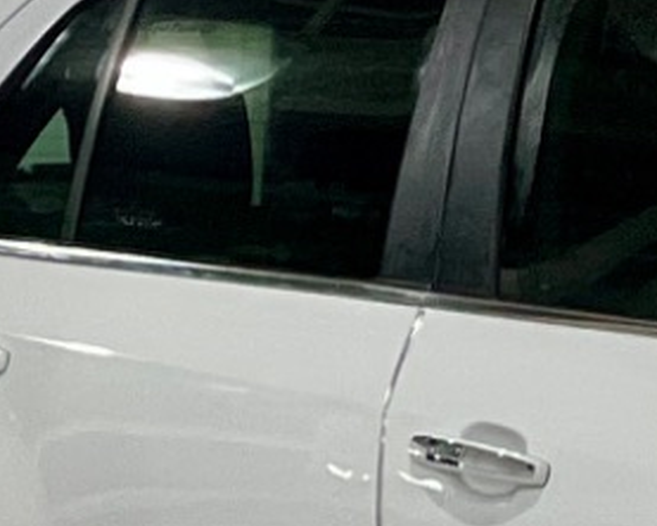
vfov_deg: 3.0
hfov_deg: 3.7
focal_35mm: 521
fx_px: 10138
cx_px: 1300
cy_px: 276
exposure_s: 1/40
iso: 160
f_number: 2.8
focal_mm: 9
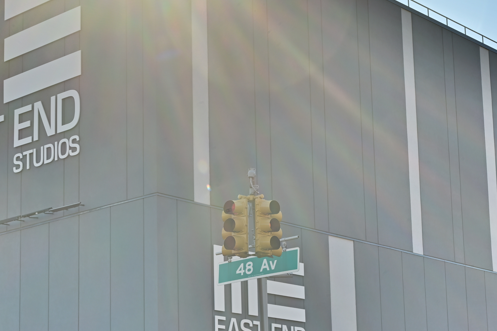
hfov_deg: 23.9
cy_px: 270
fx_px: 1173
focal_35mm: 85
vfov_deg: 15.9
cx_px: 235
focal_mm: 32
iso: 72
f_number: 5.6
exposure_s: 1/200
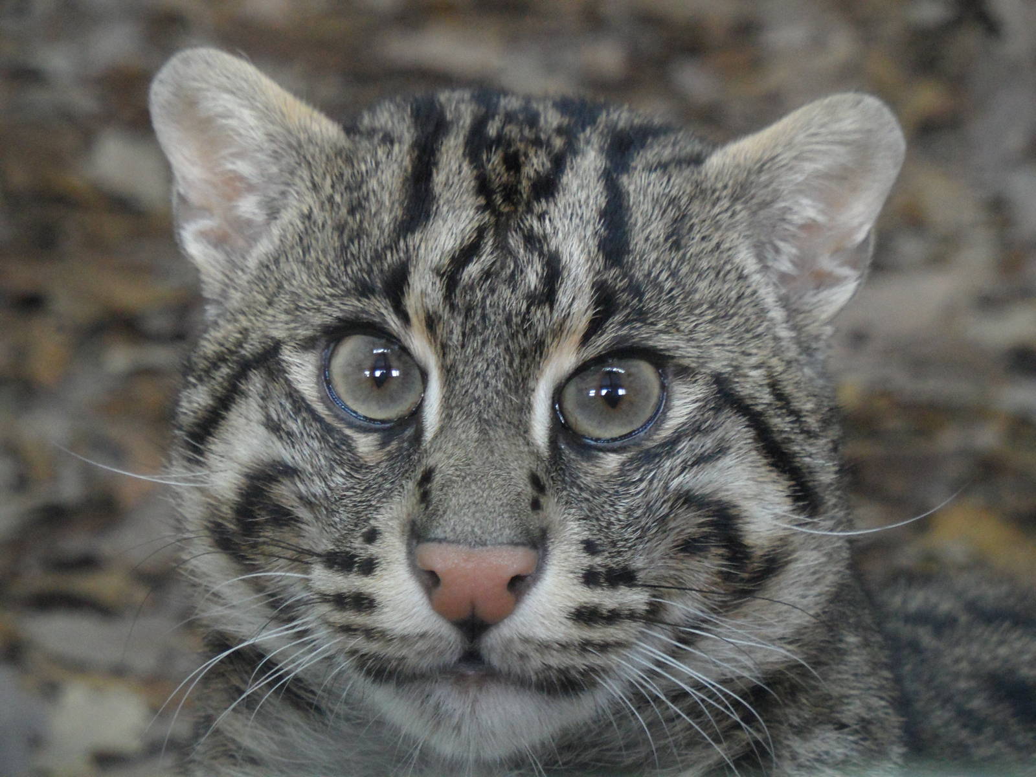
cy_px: 388
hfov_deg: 11.0
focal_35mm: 180
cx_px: 518
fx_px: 5387
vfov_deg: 8.2
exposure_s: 1/6
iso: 400
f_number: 4.4
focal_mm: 29.7
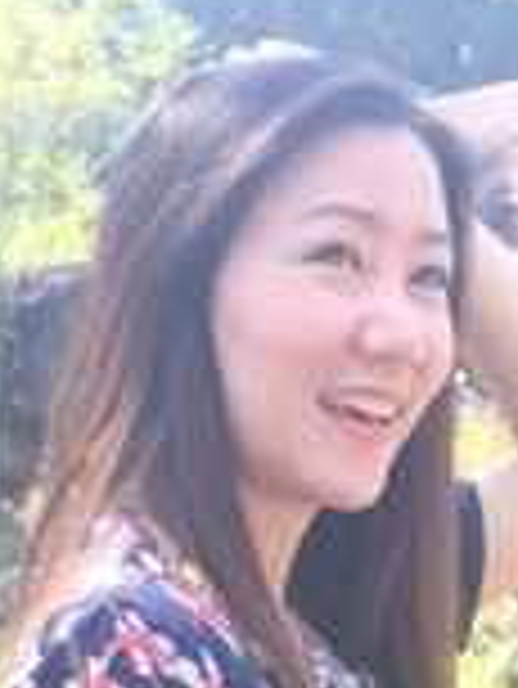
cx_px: 338
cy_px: 1160
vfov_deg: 14.6
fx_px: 2411
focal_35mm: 121
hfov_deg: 12.3
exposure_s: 1/238
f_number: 2.2
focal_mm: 4.15
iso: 32
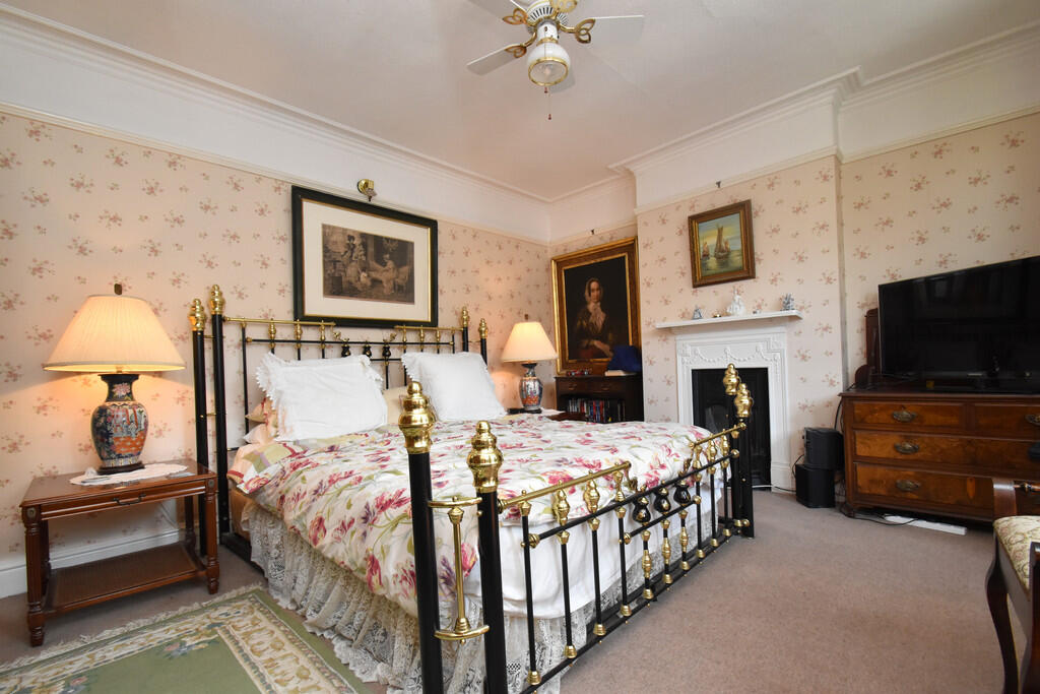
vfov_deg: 77.3
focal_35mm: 15
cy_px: 347
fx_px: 433
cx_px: 520
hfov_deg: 100.4
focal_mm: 10
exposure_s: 1/60
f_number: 9
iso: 1600
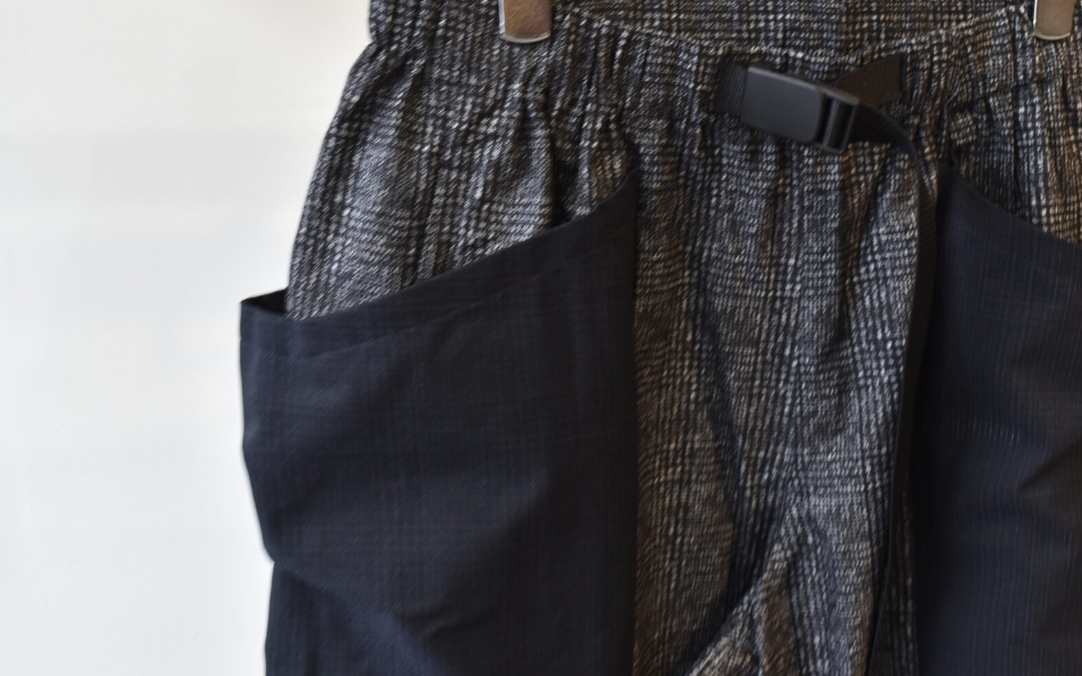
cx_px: 650
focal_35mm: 45
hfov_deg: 44.1
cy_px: 317
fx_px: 1327
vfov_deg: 28.6
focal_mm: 24
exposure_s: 1/6
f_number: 6.3
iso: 400
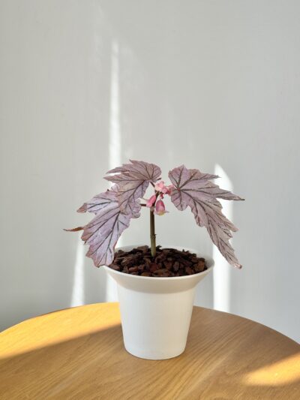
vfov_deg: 39.6
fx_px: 554
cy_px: 200
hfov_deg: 30.3
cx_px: 150
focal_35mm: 48
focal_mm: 6.76
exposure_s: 1/484
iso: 64
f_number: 1.78
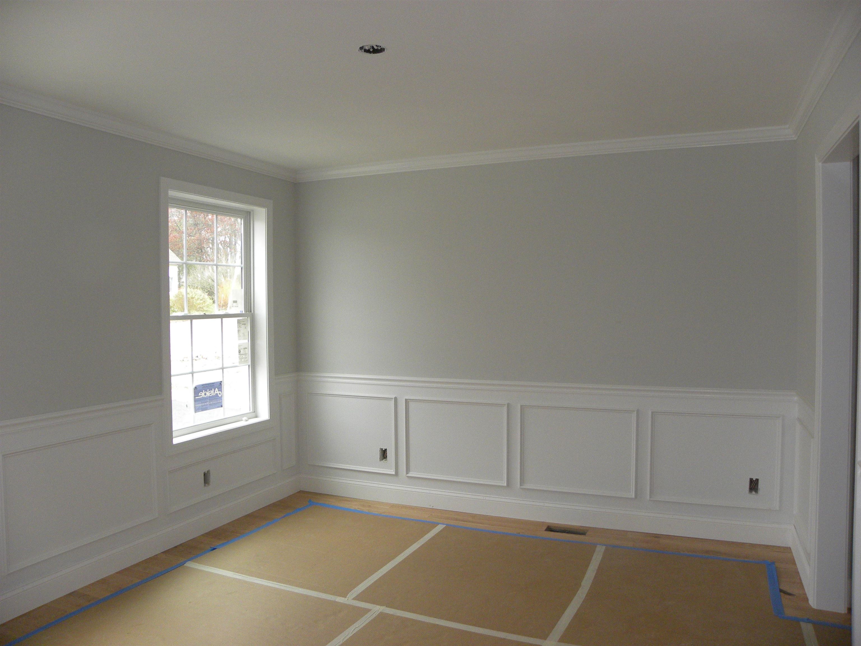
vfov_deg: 53.1
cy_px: 323
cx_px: 430
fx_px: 647
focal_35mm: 26
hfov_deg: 67.3
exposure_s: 1/75.8
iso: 190
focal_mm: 4.6
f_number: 2.8
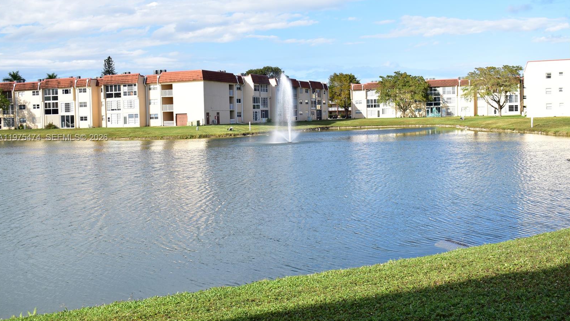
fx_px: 574
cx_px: 283
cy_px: 138
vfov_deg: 31.2
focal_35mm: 38
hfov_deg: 52.8
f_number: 7.1
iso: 100
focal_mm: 24
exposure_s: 1/200
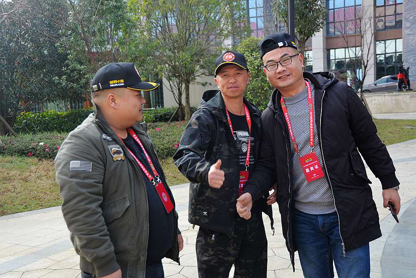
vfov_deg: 29.9
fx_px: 520
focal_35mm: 45
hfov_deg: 43.6
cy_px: 139
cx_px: 208
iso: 200
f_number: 6.3
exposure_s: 1/160
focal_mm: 45
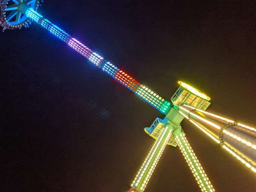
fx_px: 251
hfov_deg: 53.9
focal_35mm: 34
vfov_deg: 41.7
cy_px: 81
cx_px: 114
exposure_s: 1/23.7
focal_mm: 4.44
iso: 203
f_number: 1.8
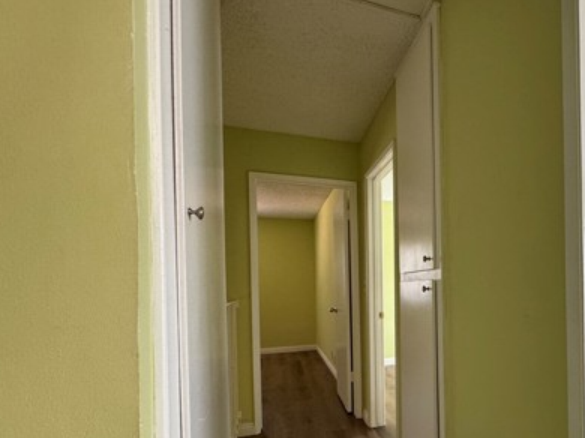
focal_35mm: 23
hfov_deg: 68.7
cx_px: 446
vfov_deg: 57.7
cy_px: 286
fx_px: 388
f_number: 2.2
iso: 320
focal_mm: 2.22
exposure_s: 1/120
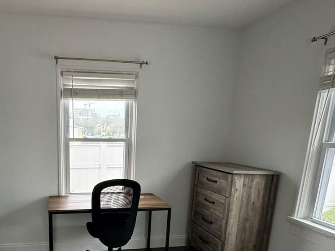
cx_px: 98
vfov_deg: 44.3
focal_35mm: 30
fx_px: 290
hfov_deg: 57.9
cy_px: 203
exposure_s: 1/60
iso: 320
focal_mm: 2.22
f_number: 2.2
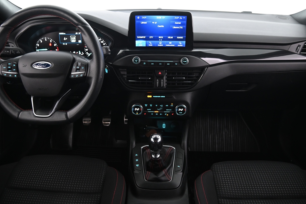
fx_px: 230
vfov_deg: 47.9
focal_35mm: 27
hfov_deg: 67.4
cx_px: 149
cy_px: 102
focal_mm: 24
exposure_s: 1/13
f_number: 4
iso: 2000
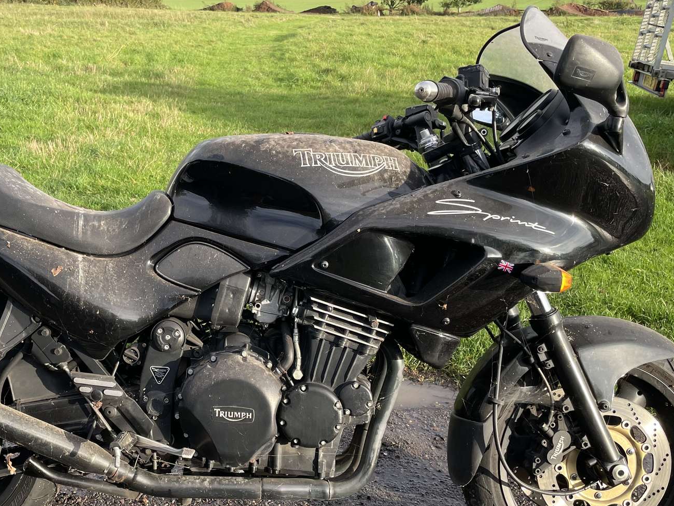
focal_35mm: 40
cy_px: 309
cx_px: 224
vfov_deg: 35.8
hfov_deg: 46.1
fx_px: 779
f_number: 1.6
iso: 32
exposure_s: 1/530
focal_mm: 4.2
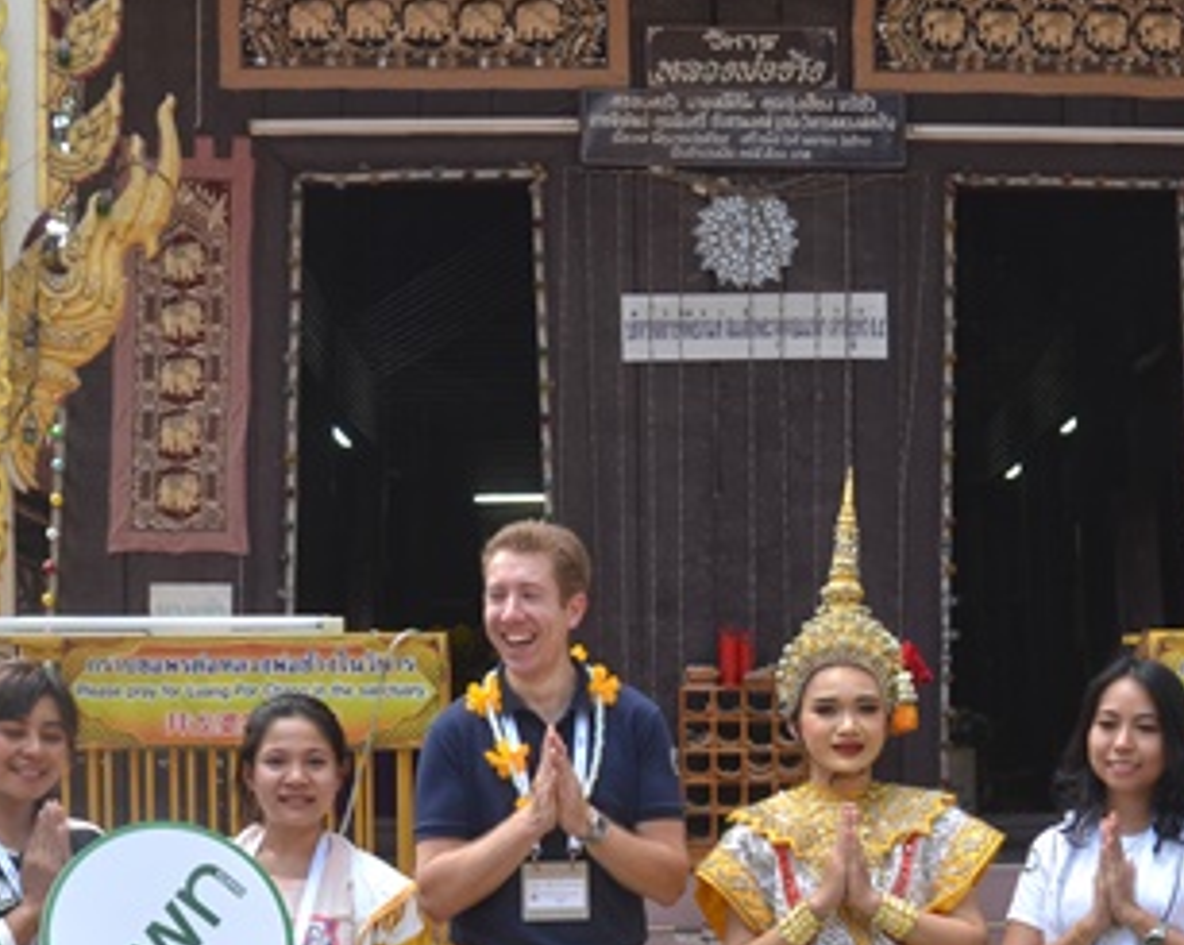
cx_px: 802
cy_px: 810
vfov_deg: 22.7
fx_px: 2311
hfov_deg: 28.5
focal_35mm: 66
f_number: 7.1
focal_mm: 18
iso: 200
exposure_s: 1/60
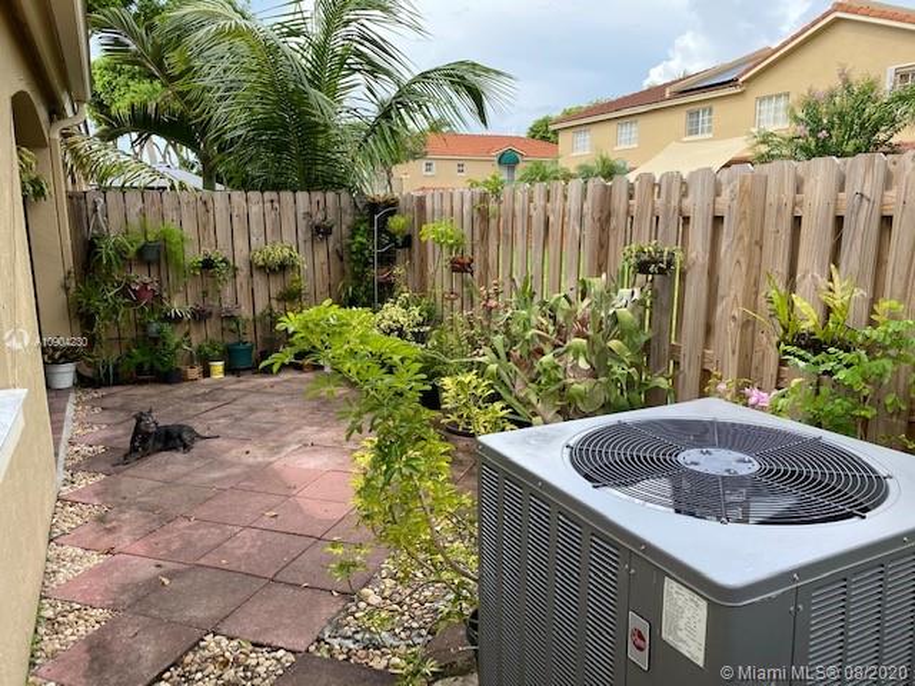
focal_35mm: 26
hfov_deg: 67.3
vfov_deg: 53.1
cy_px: 343
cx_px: 458
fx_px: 687
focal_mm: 4.25
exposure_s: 1/711
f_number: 1.8
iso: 32
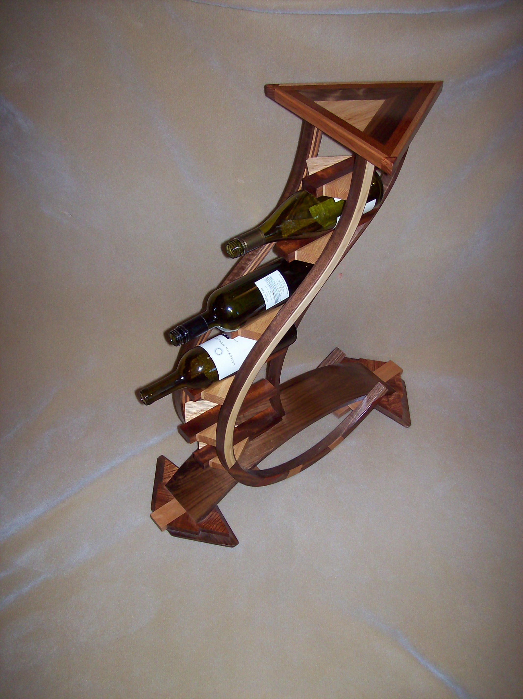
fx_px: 726
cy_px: 350
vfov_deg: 51.4
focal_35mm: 36
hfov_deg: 39.6
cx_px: 262
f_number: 2.7
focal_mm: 6
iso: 80
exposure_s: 1/64
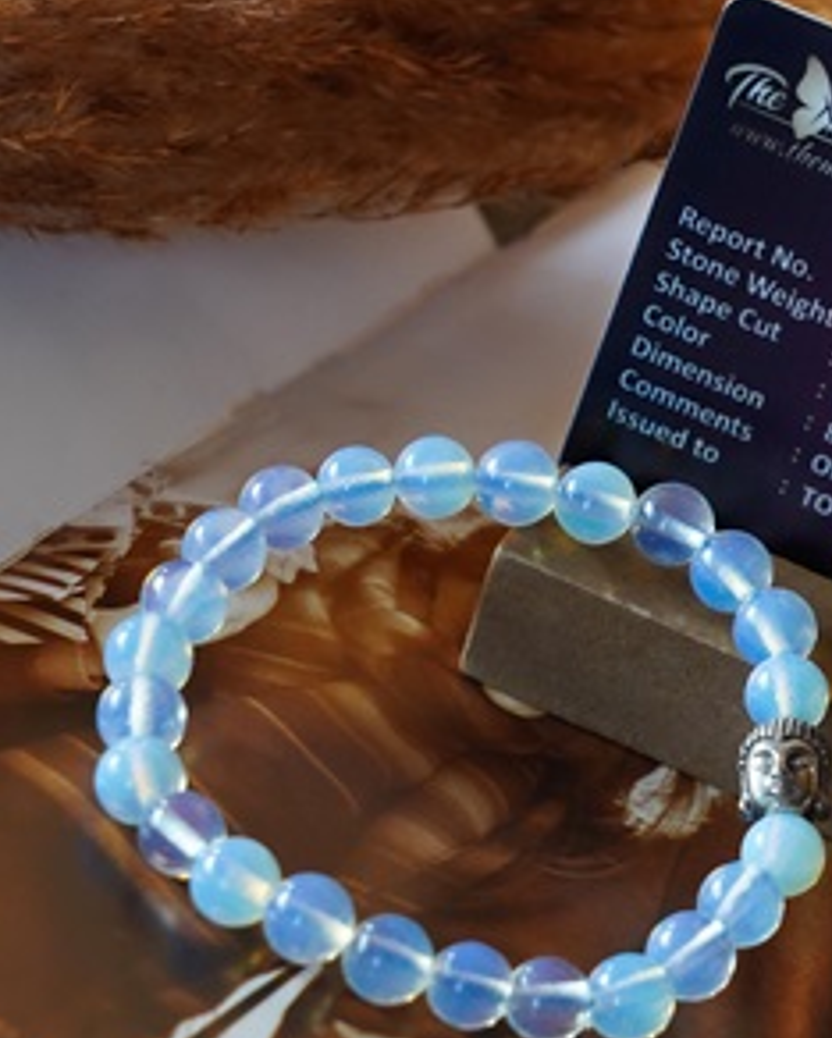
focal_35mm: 146
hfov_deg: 10.5
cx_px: 868
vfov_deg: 13.2
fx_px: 4489
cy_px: 642
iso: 1600
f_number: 8
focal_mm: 70
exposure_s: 1/100
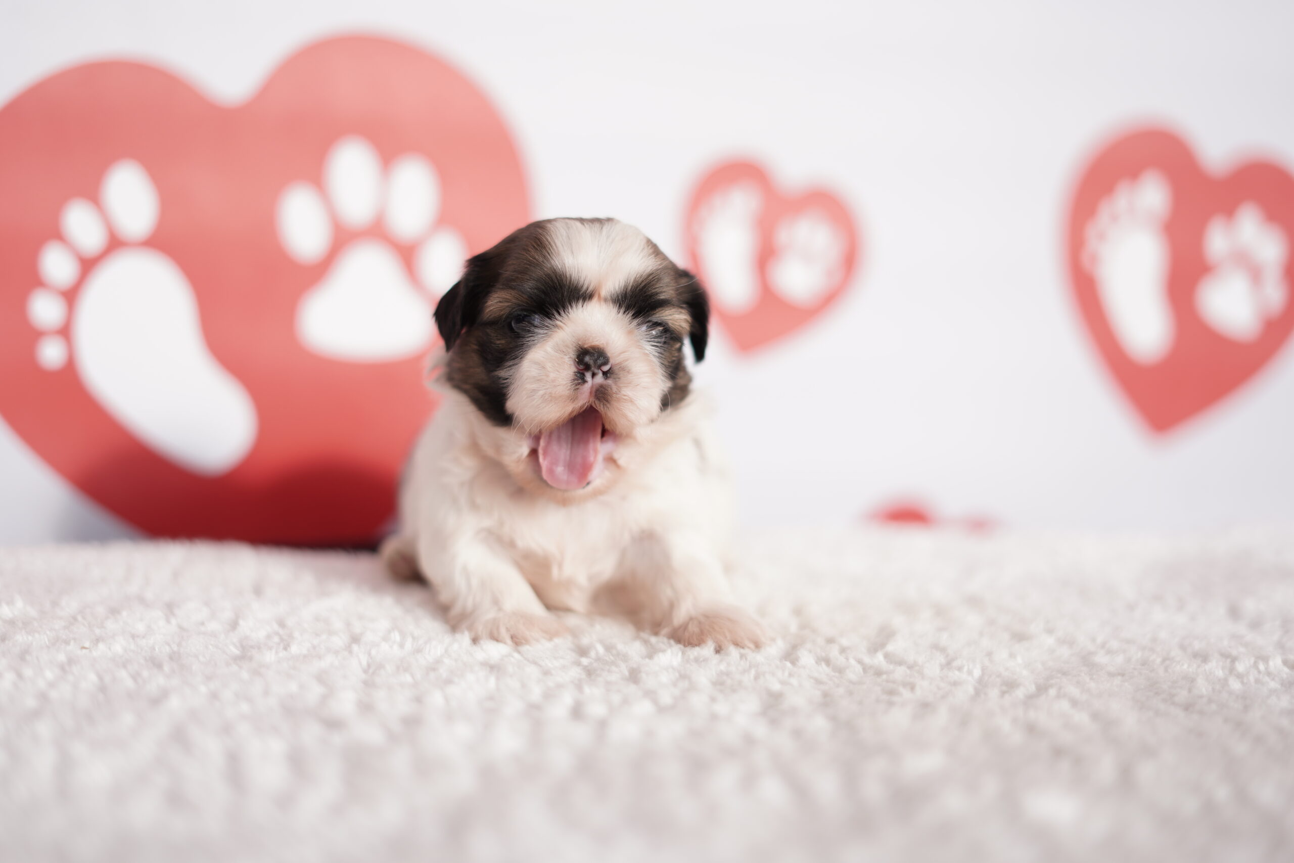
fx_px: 1797
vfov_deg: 27.0
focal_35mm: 50
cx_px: 647
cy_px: 432
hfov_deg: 39.6
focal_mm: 50
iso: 160
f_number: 2
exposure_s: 1/500
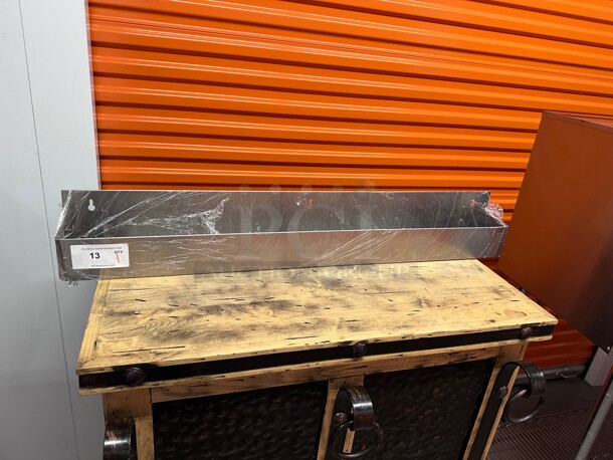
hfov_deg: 71.6
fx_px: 425
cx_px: 306
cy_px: 230
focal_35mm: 24
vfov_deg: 56.8
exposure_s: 1/60
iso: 200
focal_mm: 6.86
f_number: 1.78
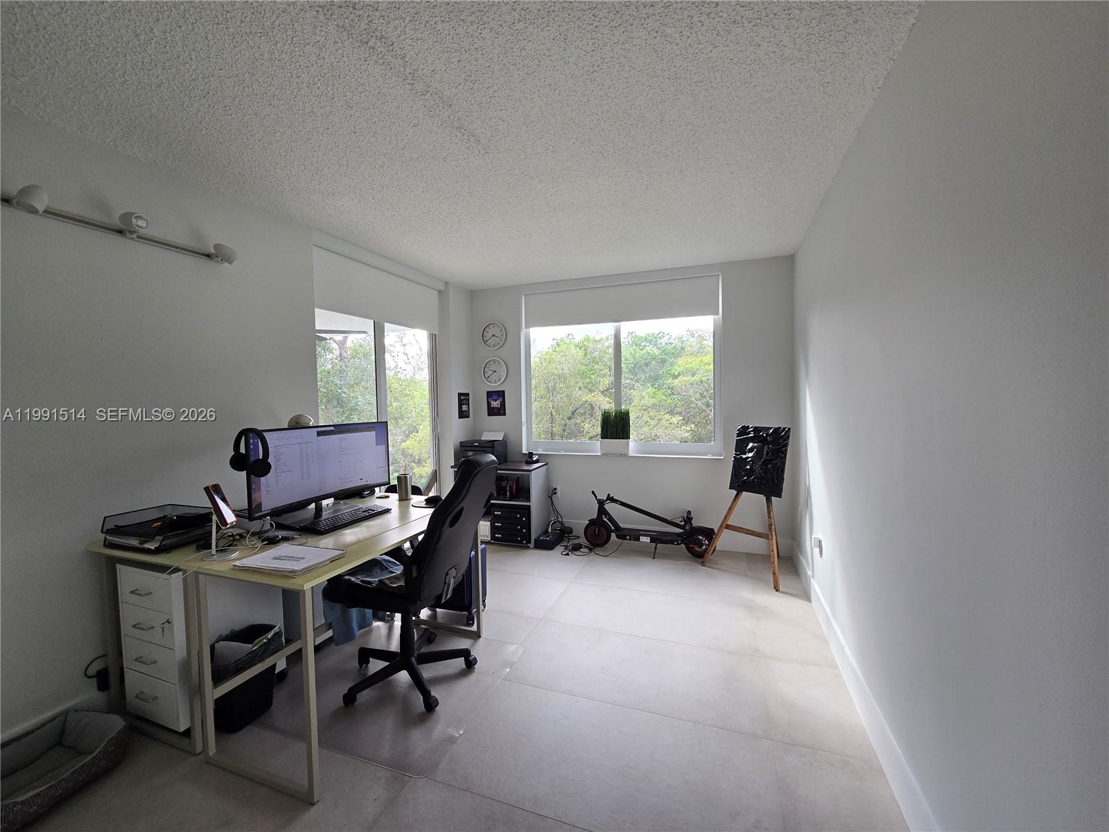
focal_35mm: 13
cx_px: 554
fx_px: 416
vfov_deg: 89.9
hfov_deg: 106.2
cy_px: 416
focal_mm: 2.2
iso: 64
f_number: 2.2
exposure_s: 1/120
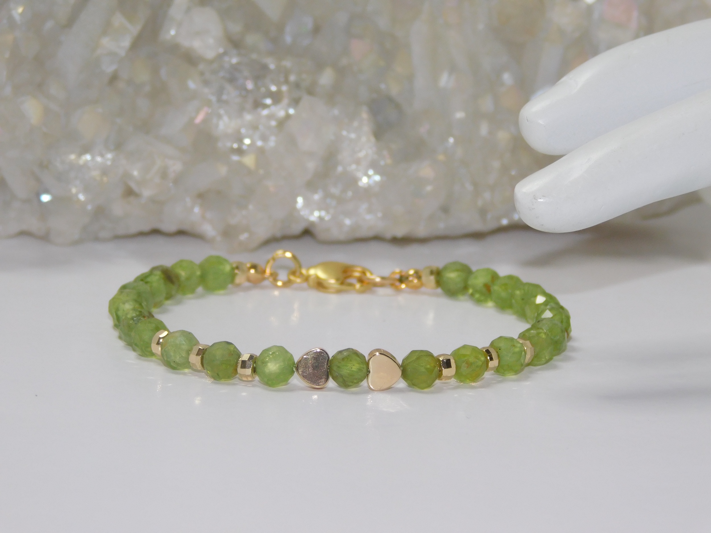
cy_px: 266
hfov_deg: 10.7
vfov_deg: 8.1
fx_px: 3779
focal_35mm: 184
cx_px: 356
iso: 200
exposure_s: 1/60
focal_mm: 32.7
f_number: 5.4
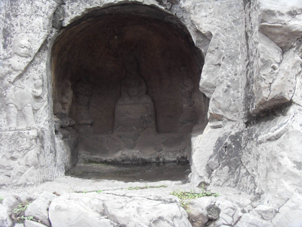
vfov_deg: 36.8
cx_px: 151
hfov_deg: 47.9
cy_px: 114
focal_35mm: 39
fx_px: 340
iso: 160
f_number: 3.5
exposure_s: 1/45
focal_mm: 6.6
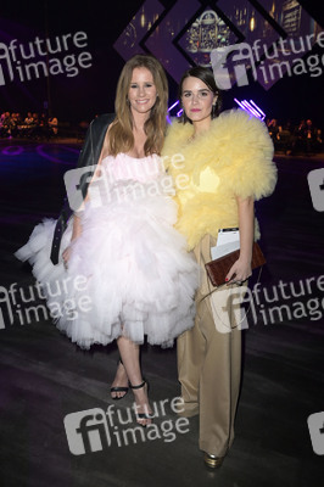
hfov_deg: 46.3
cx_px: 162
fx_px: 379
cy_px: 244
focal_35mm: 28
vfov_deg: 65.5
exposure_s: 1/30
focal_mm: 28
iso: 2000
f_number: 5
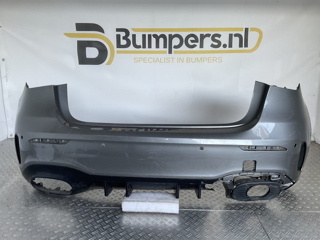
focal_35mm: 29
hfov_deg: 61.7
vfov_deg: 48.2
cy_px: 120
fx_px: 268
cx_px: 160
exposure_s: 1/60
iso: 50
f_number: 1.8
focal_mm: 3
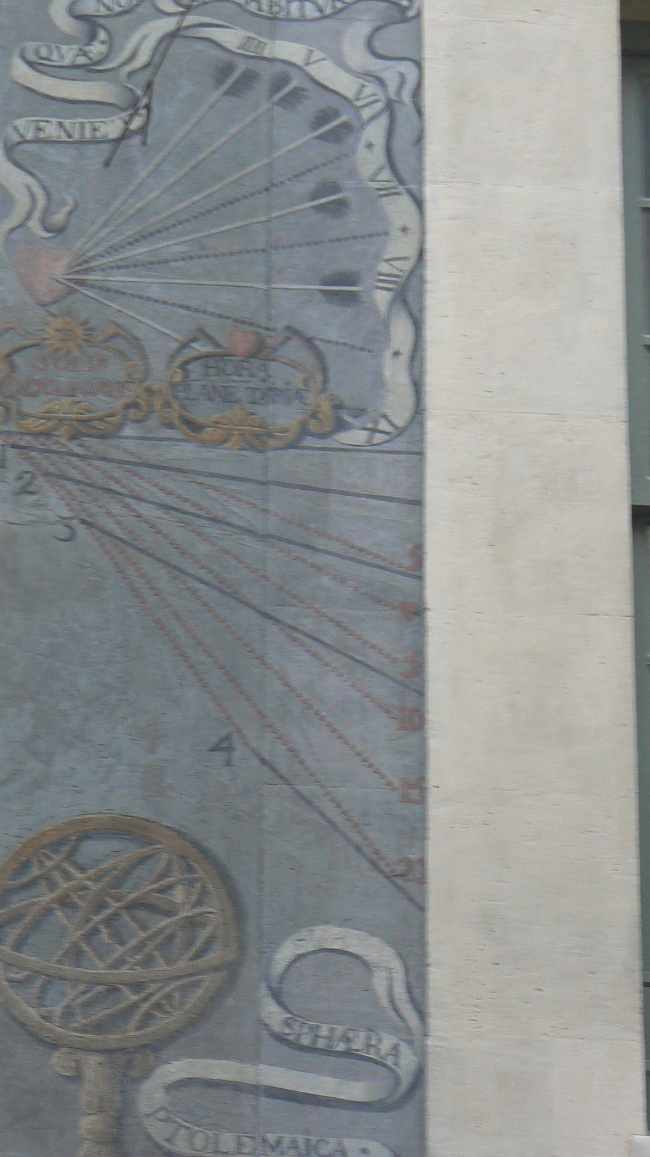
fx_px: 4322
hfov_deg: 8.6
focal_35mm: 141
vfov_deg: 15.2
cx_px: 181
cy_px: 672
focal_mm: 14.9
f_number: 3.2
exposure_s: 1/30
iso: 100
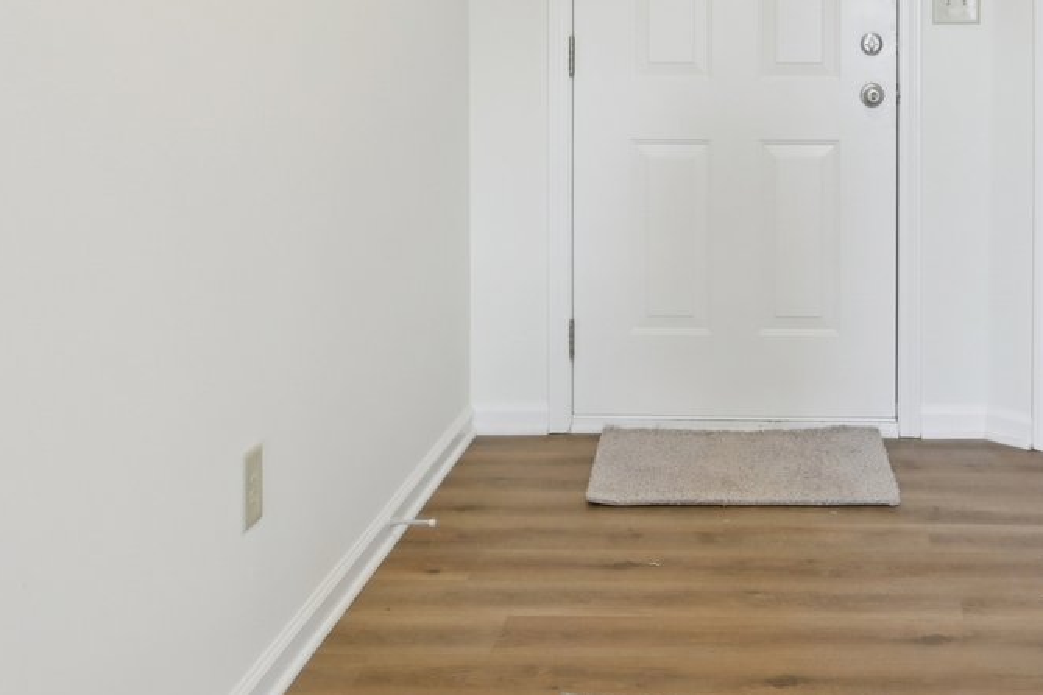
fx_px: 1420
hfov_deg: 39.2
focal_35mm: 49
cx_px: 789
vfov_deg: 26.2
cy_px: 10
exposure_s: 1/15
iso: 280
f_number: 8
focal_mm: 16
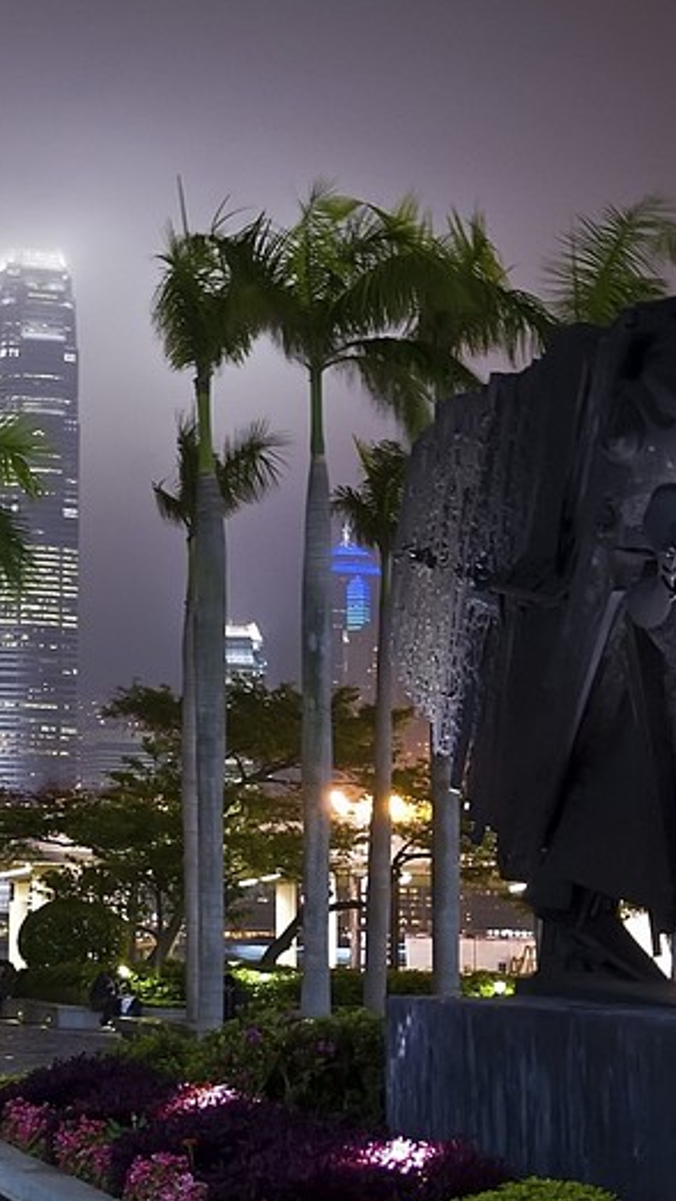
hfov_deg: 15.2
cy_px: 598
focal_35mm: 77
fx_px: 2451
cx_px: -126
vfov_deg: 27.5
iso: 200
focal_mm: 32
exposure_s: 1/1.25
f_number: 4.5
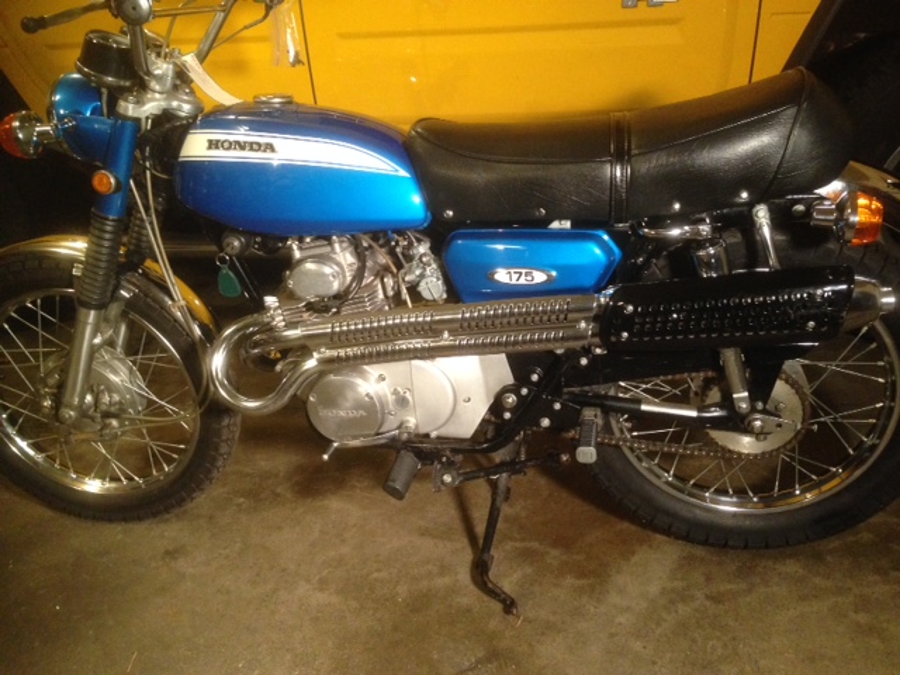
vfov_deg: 42.9
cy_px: 338
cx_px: 450
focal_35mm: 33
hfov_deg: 55.4
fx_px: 858
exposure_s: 1/15
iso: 320
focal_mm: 4.12
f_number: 2.4
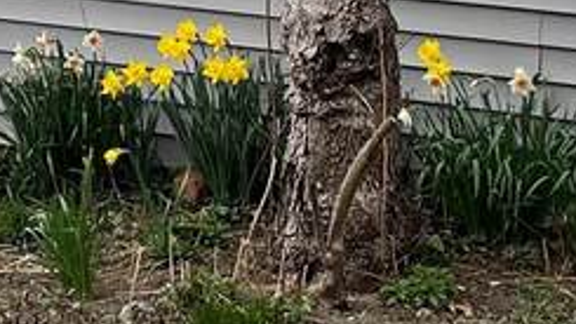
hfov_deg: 14.5
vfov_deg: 8.1
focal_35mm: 148
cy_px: -103
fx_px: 2261
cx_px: 176
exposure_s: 1/615
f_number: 1.6
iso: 32
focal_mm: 4.2
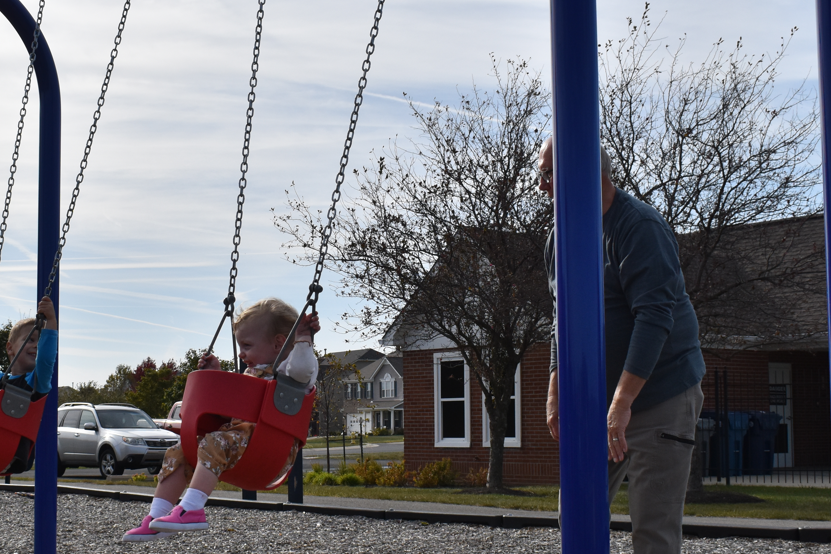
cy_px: 320
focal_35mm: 62
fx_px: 1431
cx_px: 335
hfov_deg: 32.3
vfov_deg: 21.9
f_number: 8
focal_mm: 24
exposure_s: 1/2000
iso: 400
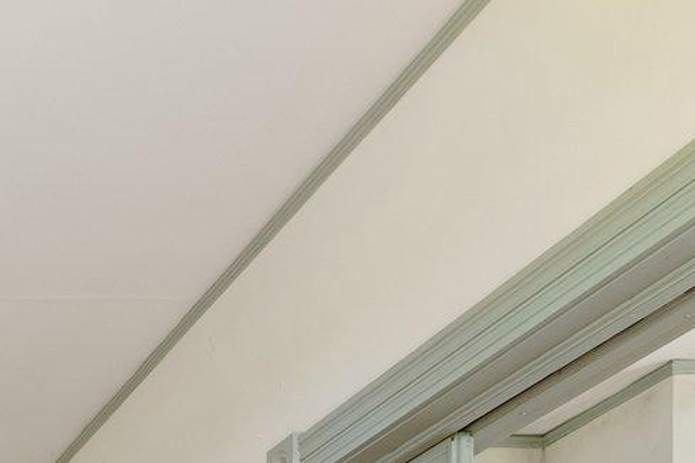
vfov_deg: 15.6
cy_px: 955
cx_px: -387
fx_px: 1293
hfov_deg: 23.3
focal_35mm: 67
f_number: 10
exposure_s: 1.6
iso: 640
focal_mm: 16
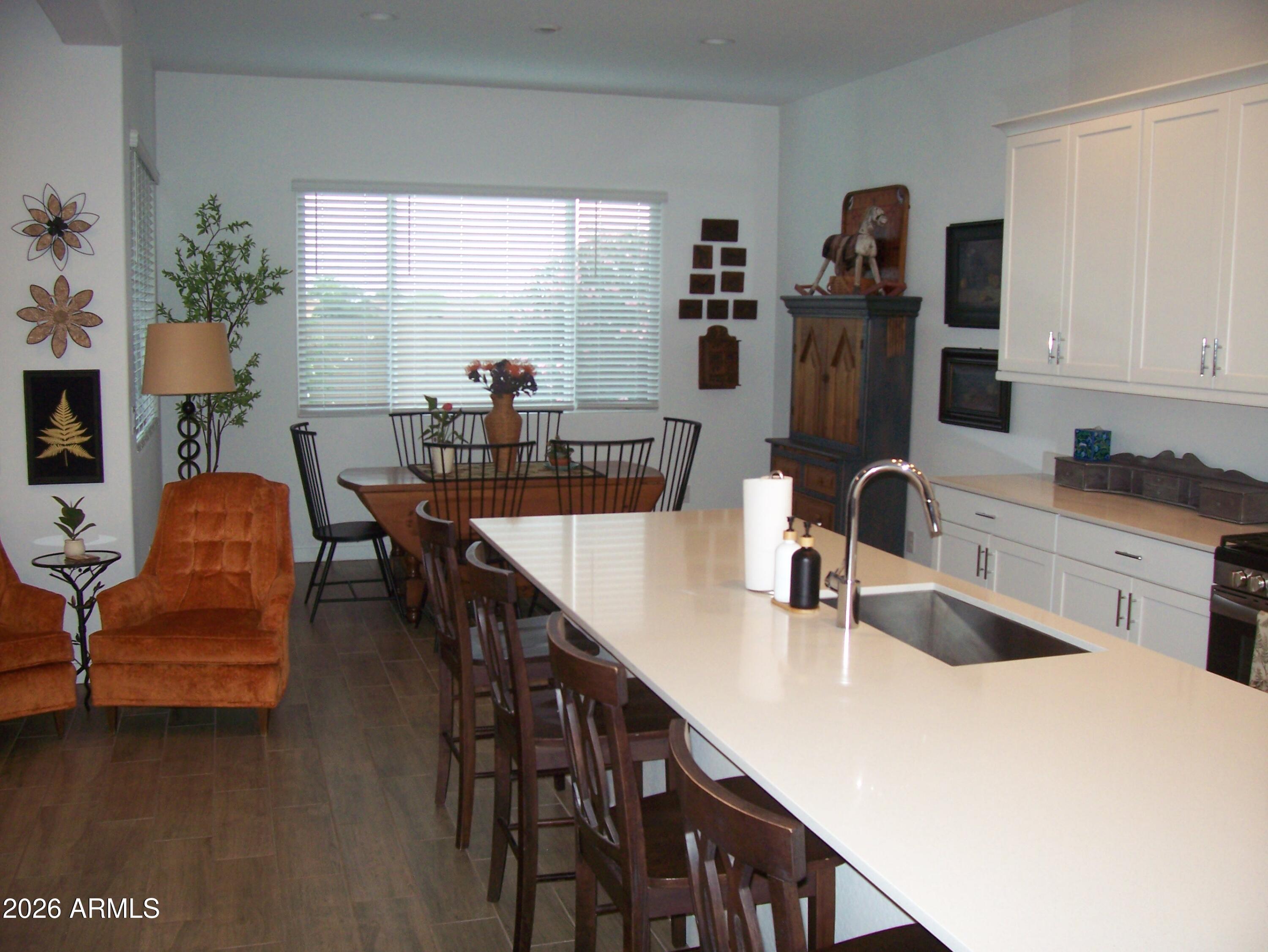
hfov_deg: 53.9
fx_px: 1246
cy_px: 476
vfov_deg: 41.8
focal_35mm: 34
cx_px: 634
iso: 160
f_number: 2.7
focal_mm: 5.6
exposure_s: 1/60
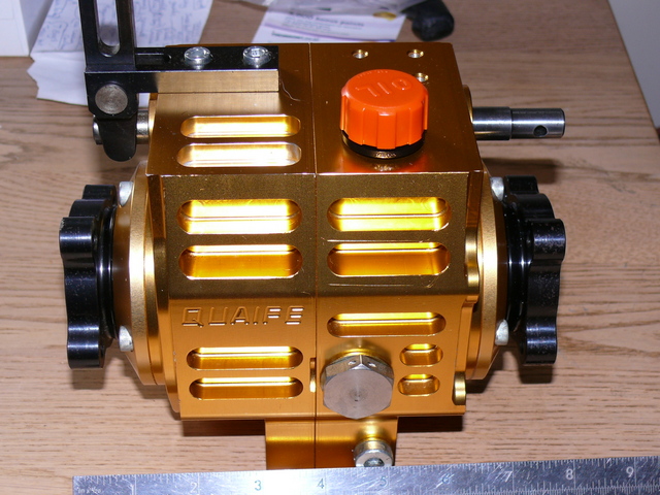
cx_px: 330
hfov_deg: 30.7
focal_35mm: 63
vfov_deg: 23.3
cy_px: 248
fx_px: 1201
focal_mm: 10.3
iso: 100
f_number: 3.2
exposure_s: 1/30
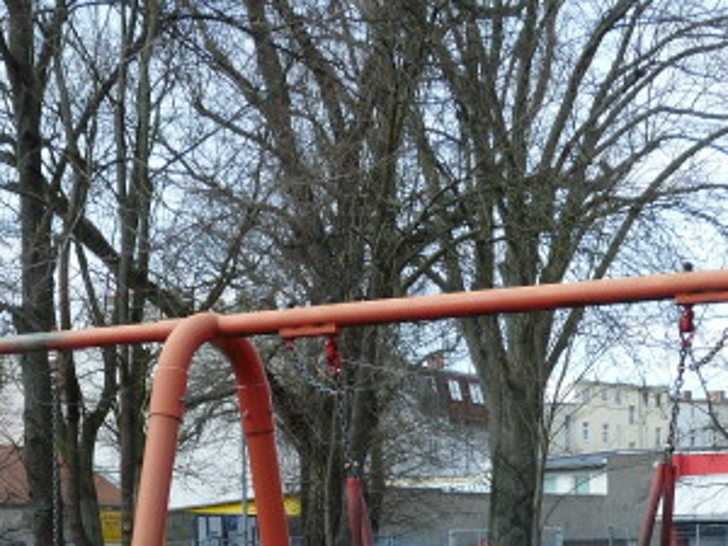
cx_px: 308
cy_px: 687
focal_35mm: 104
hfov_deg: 18.9
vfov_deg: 13.7
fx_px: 2187
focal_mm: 7.1
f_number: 4
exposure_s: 1/200
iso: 80
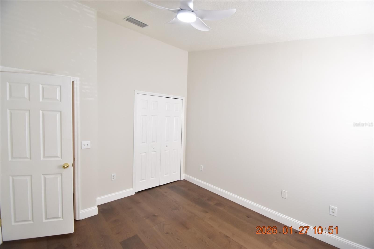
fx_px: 156
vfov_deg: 77.3
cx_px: 187
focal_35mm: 15
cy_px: 124
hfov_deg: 100.4
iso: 800
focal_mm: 10
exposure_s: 1/90
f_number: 3.5
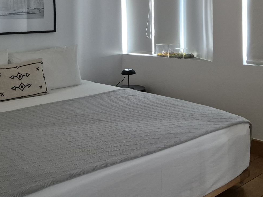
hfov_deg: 42.1
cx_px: 135
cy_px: 32
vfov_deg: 31.1
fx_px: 342
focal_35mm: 45
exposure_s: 1/100
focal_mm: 5.4
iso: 1000
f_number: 1.8
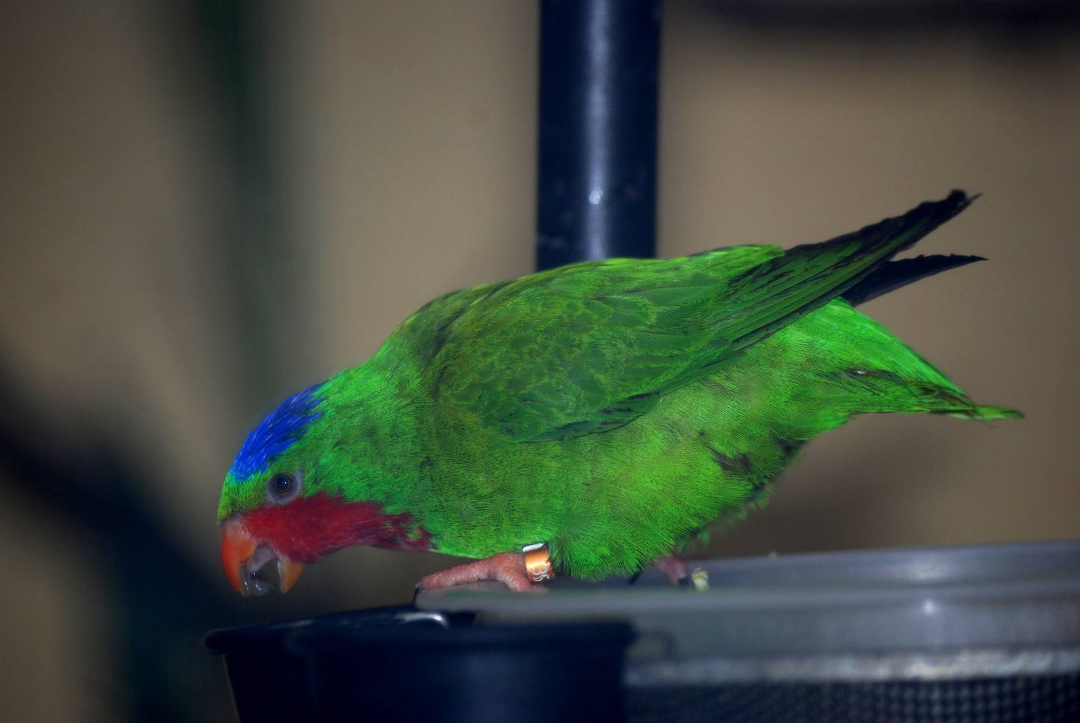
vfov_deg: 4.2
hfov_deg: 6.2
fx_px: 9912
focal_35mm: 330
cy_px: 362
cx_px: 540
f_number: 5.3
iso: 200
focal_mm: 220
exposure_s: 1/60
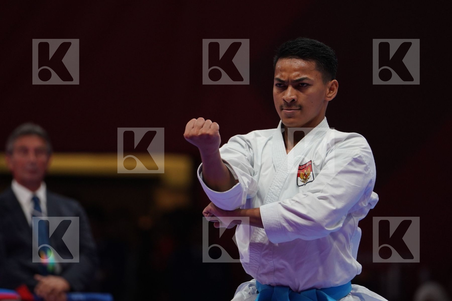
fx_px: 5273
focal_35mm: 420
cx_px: 226
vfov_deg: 3.3
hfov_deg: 4.9
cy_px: 150
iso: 1000
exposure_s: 1/500
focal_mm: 280
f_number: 4
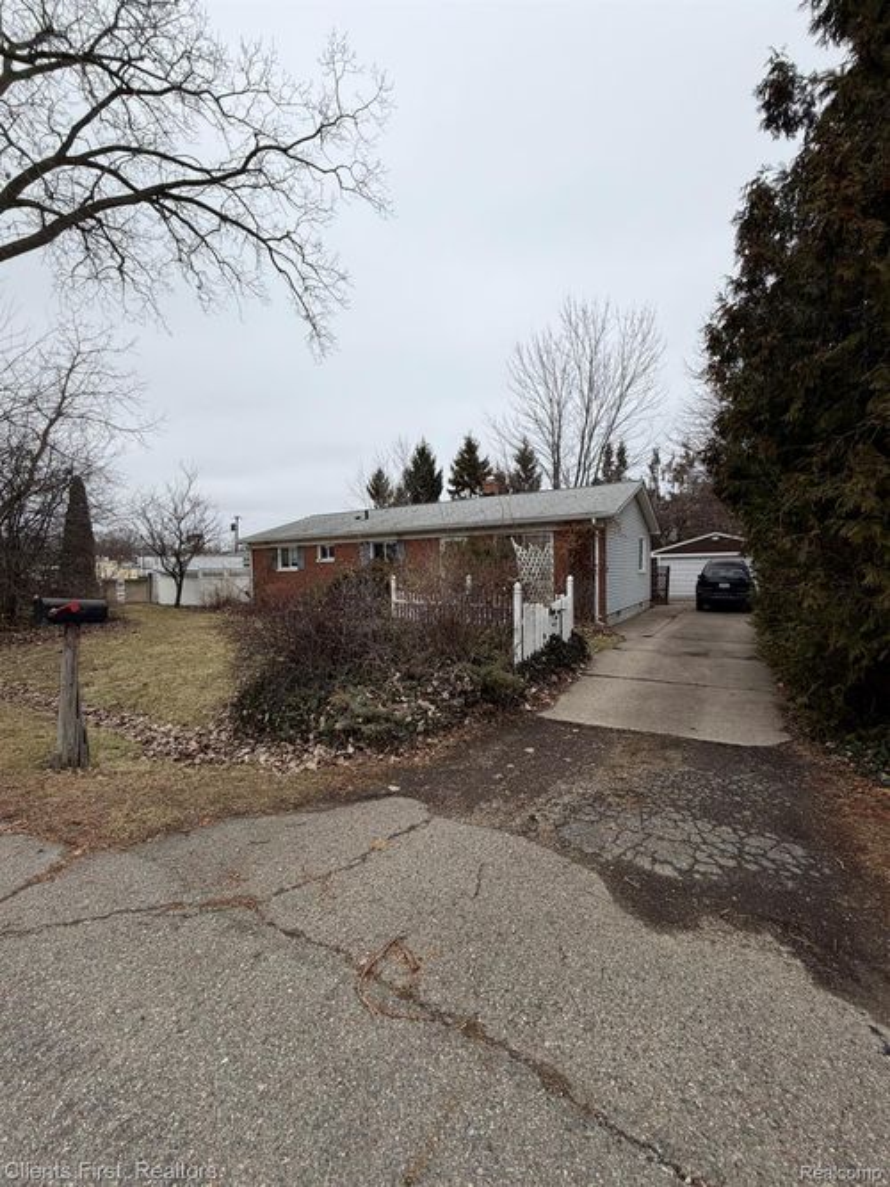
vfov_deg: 102.1
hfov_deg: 85.7
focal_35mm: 14
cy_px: 594
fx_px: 480
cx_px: 445
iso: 50
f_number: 2.2
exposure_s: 1/502
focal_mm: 2.22
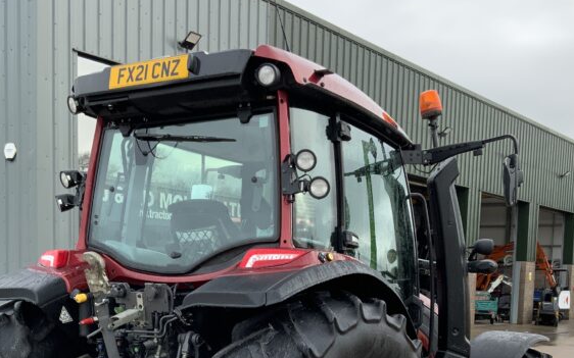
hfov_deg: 36.3
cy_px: 351
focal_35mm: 56
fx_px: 876
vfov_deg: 22.3
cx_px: 275
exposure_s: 1/248
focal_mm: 3
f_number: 1.8
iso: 16
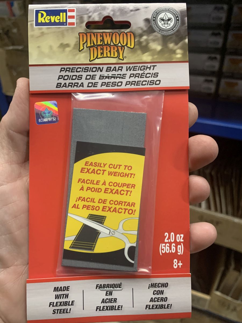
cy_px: 162
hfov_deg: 53.1
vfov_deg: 67.3
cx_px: 121
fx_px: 242
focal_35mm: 26
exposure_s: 1/60
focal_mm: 4.25
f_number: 1.8
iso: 250
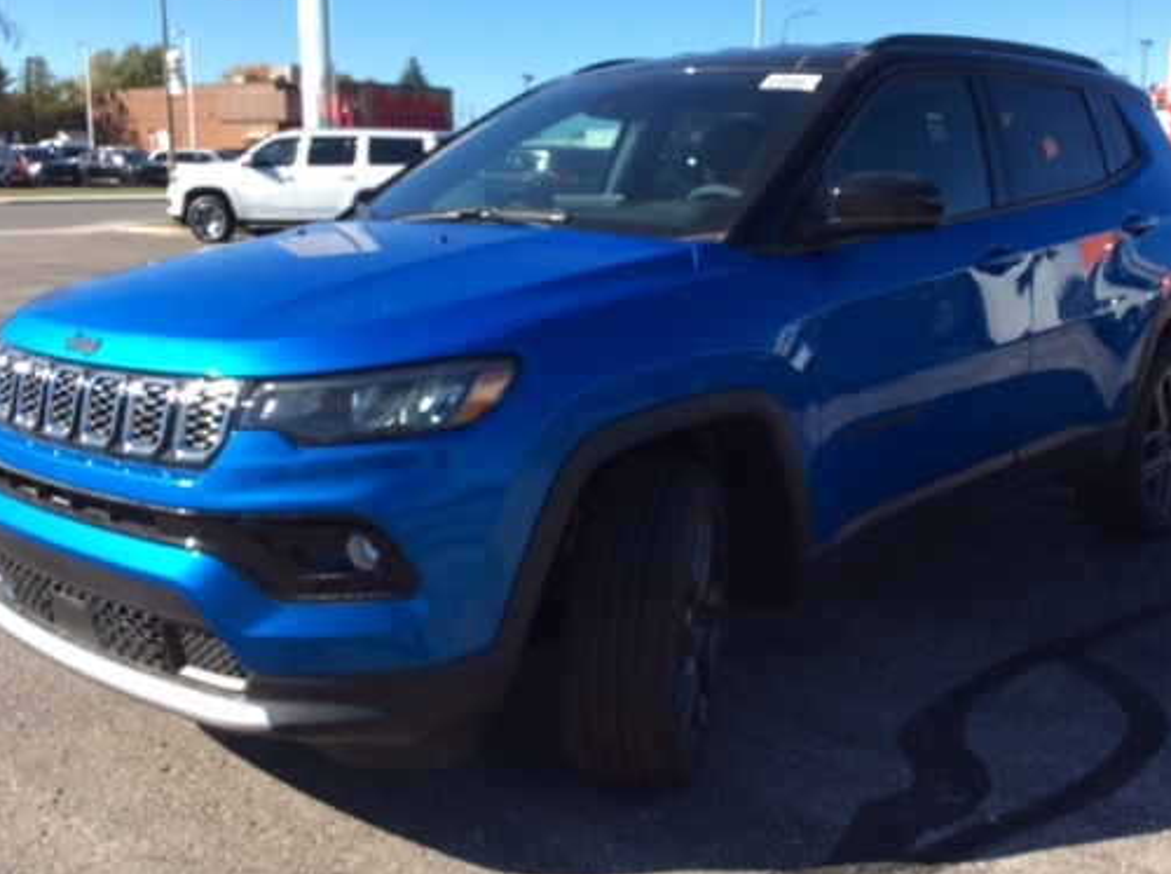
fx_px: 1384
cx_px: 616
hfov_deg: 45.8
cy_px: 410
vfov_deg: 35.0
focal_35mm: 41
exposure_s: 1/907
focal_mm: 3.3
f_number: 2.4
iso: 32
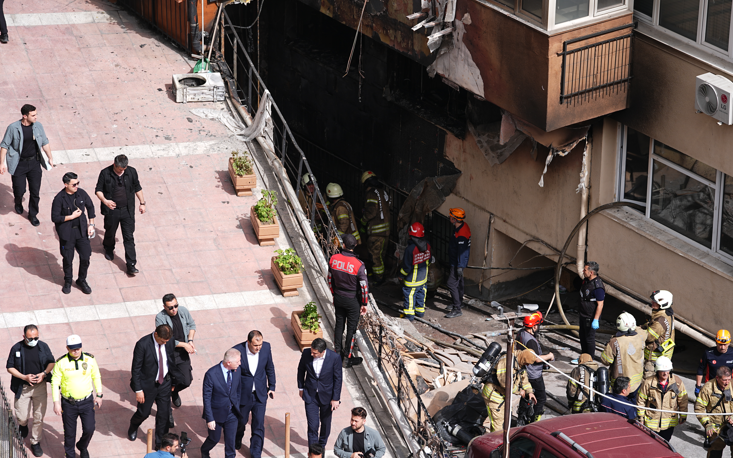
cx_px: 367
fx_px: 3536
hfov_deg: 11.8
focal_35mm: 177
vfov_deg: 7.4
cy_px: 230
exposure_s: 1/640
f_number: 4.5
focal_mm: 173
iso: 125
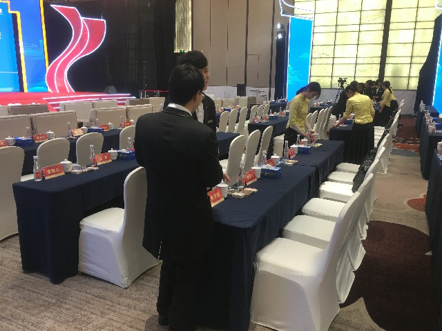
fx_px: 370
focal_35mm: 29
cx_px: 221
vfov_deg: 48.2
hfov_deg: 61.7
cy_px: 166
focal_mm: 4.15
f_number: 2.2
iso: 32
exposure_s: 1/17
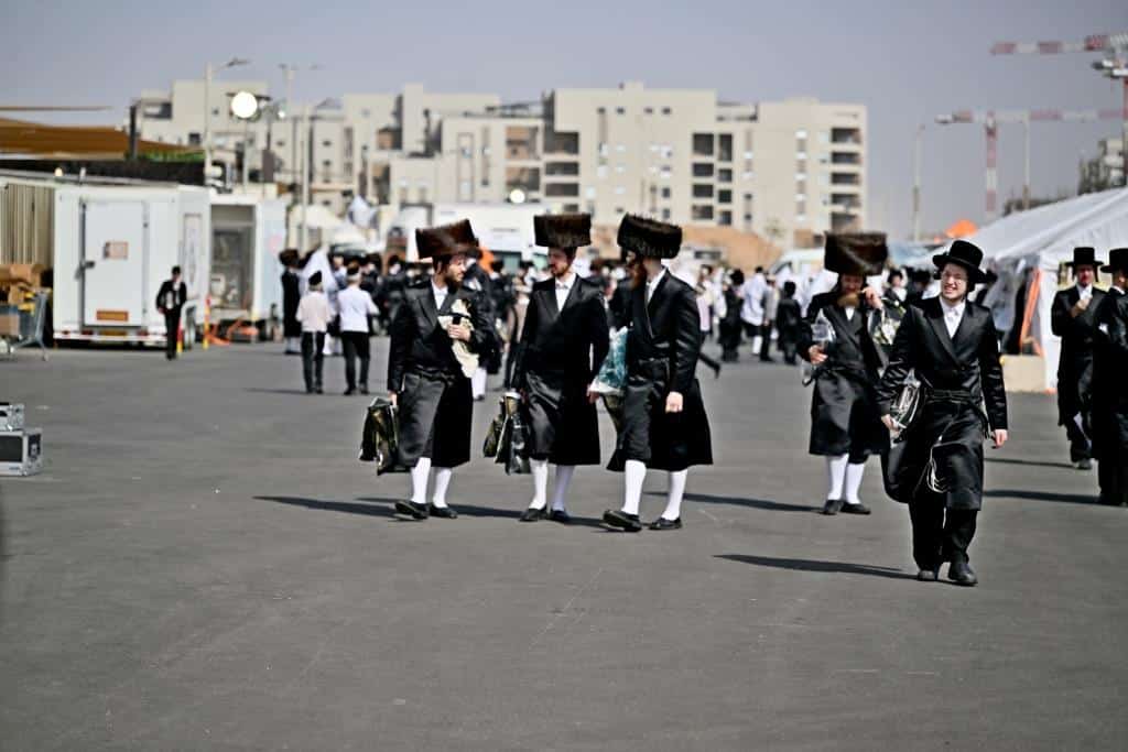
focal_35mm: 120
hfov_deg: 17.1
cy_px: 376
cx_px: 564
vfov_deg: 11.4
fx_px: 3760
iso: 125
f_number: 4
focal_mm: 120
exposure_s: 1/8000
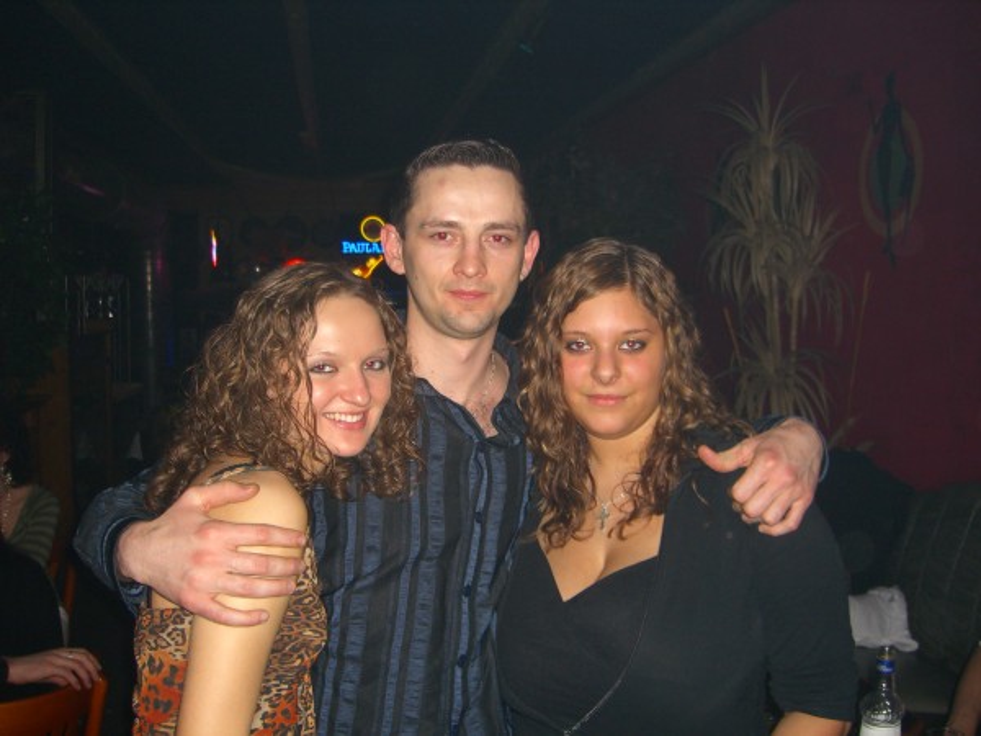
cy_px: 368
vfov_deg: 37.7
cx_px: 490
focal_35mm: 38
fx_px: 1077
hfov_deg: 49.0
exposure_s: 1/60
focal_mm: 7.9
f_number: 2.8
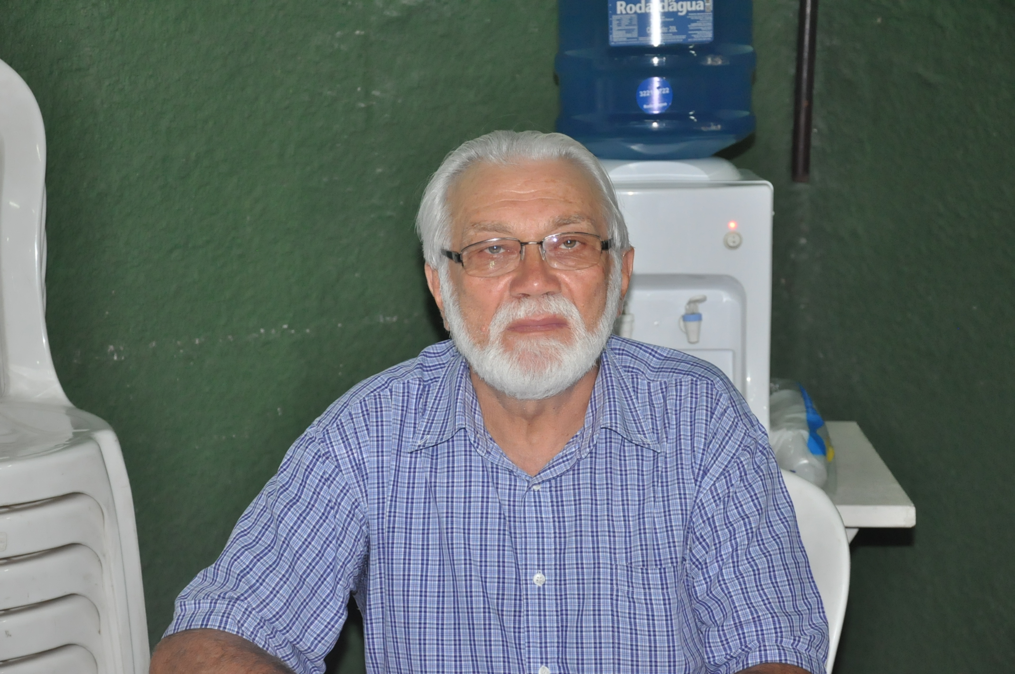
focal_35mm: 87
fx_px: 2450
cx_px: 508
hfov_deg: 23.4
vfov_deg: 15.7
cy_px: 337
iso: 2000
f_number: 5
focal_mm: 58
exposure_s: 1/60
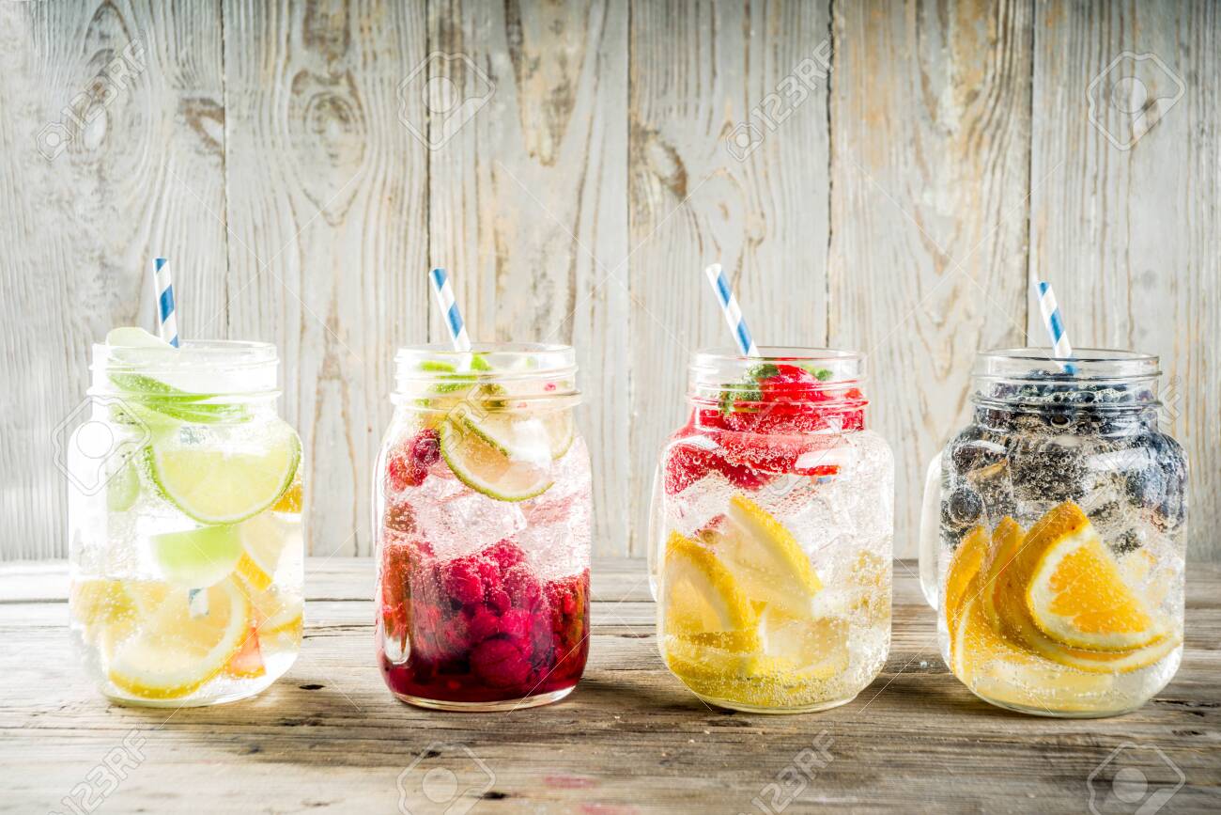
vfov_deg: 24.6
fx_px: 1865
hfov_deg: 36.2
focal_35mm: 55
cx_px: 610
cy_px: 408
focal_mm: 55
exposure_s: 1/200
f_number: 13
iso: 100
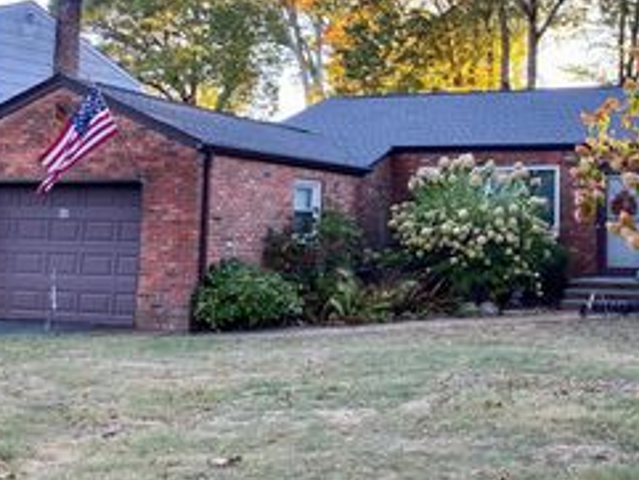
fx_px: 997
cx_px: 541
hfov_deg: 34.1
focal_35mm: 54
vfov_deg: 26.8
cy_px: 134
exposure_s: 1/122
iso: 32
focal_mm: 4.25
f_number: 1.8
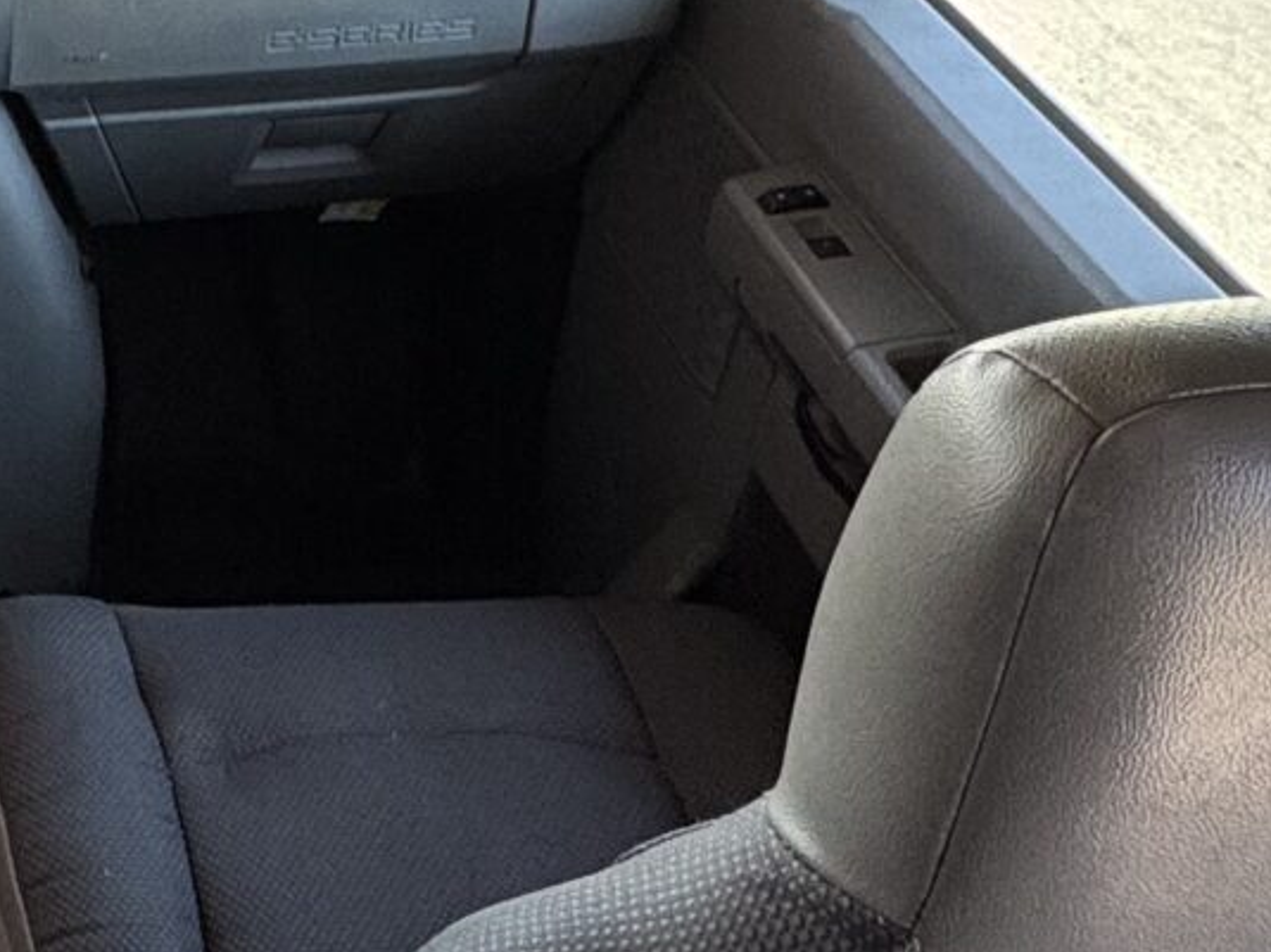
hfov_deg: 24.8
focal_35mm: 67
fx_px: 2459
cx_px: -428
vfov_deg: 20.7
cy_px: -128
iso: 80
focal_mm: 2.22
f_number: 2.2
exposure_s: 1/99
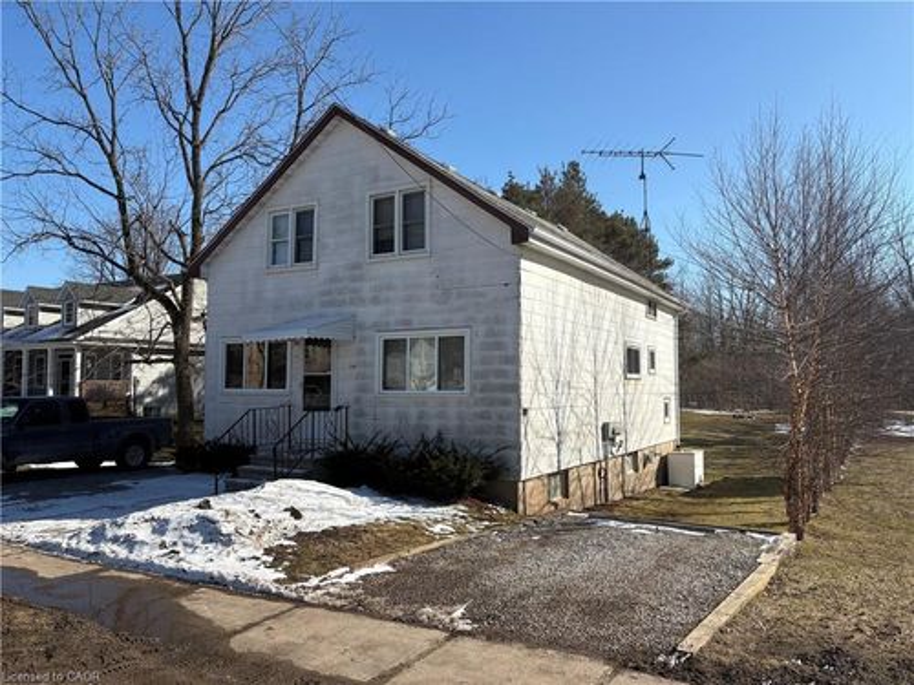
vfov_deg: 53.1
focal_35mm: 26
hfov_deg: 67.3
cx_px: 457
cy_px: 342
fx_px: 687
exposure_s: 1/3623
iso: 50
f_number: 1.6
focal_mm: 5.96
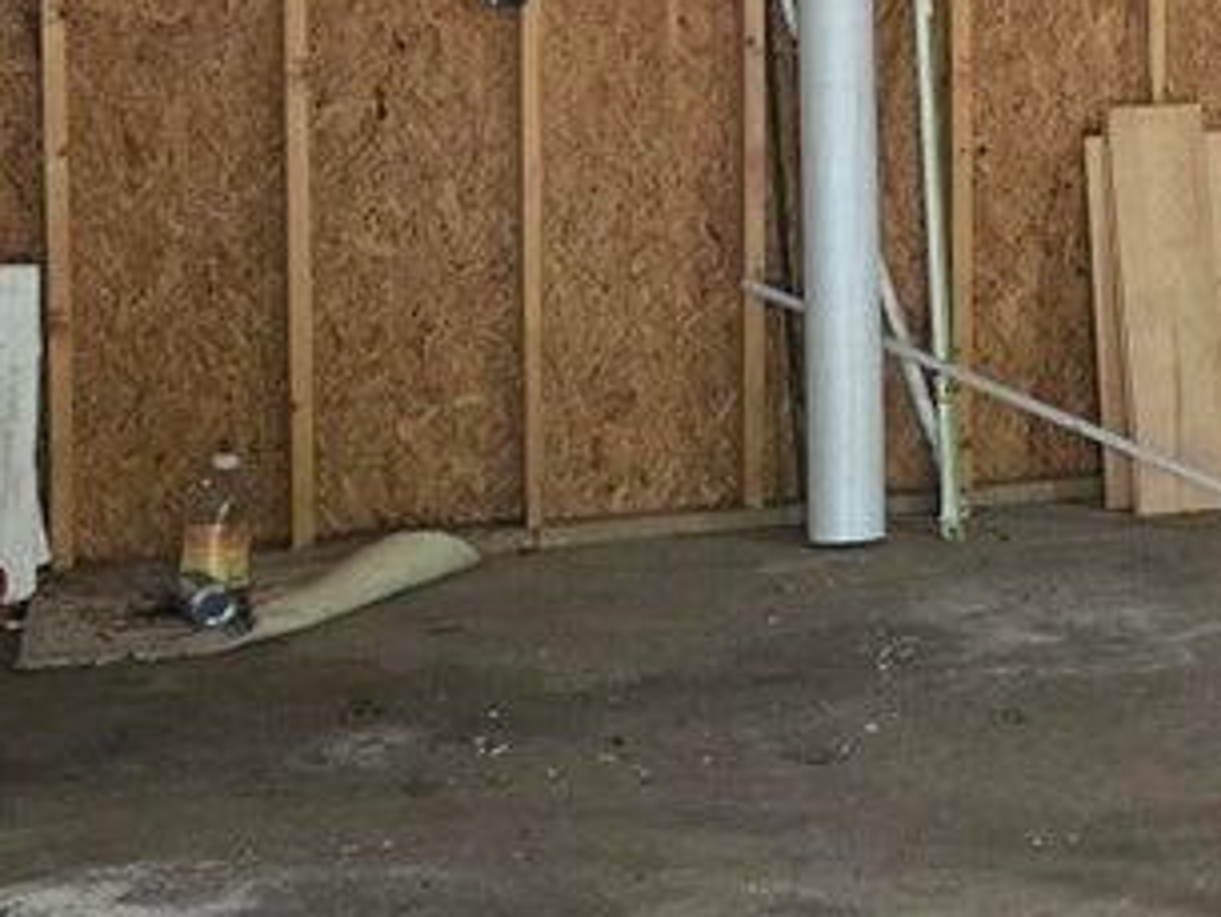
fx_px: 3635
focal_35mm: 103
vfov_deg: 14.1
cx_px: 1868
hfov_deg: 17.1
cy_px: -36
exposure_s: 1/60
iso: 800
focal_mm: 5.4
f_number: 1.8
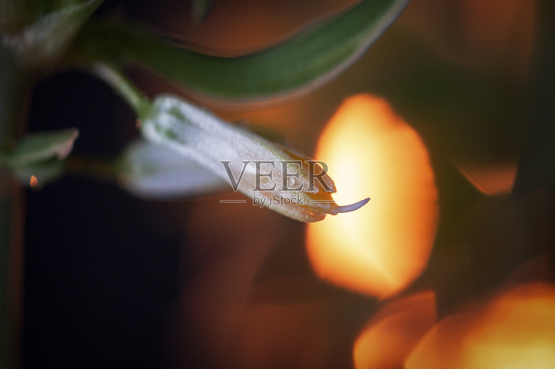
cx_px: 278
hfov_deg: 13.1
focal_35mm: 158
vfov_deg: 8.7
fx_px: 2425
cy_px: 184
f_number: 8
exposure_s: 1/125
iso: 320
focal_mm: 105
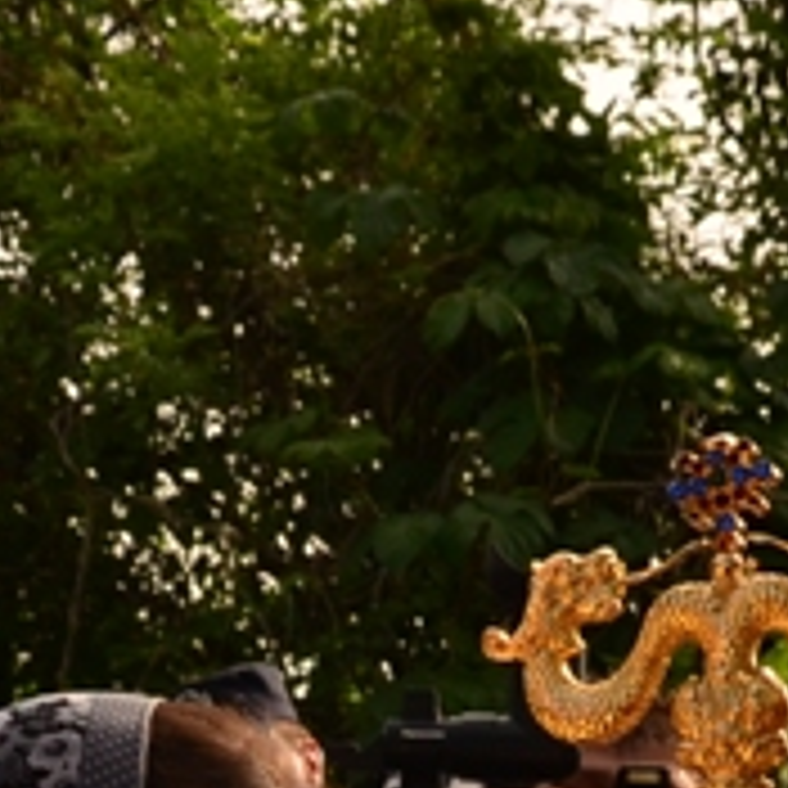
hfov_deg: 13.0
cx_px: 428
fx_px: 3451
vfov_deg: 12.7
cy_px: 950
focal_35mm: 134
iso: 320
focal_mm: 18
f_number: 7.1
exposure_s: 1/800
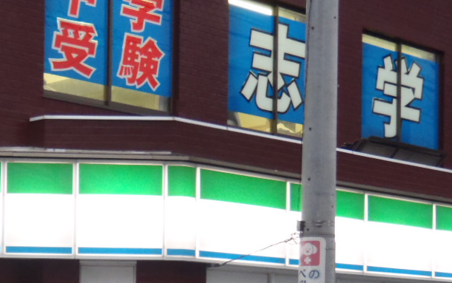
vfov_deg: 13.7
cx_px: 73
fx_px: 1146
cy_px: 339
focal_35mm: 93
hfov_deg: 22.0
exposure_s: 1/25
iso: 200
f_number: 4.3
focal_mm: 7.57
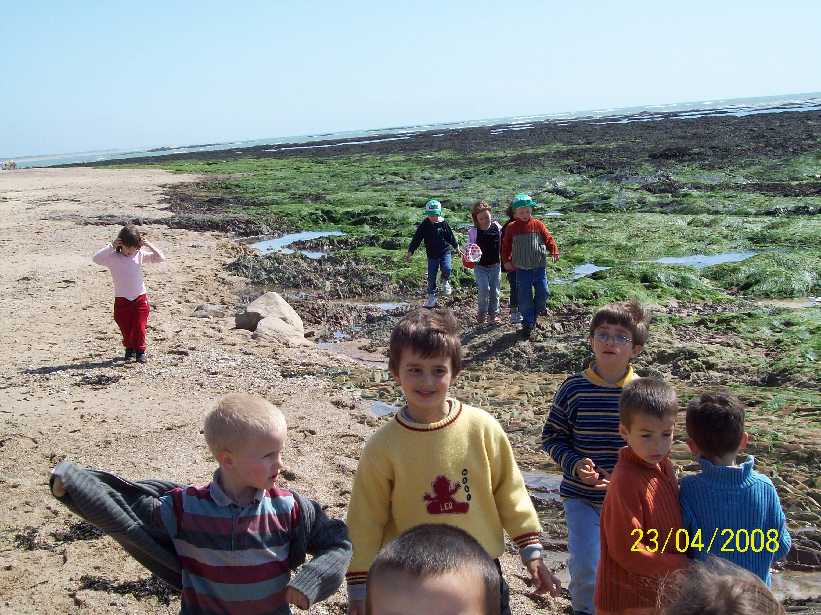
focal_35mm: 56
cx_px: 410
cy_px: 308
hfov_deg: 34.3
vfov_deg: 26.1
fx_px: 1328
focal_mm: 9.4
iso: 80
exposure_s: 1/330
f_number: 6
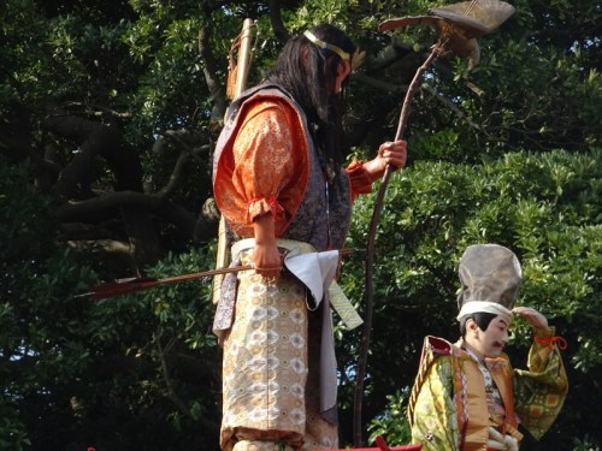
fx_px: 5652
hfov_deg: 6.1
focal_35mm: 325
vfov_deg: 4.6
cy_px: 226
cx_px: 301
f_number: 6.3
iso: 100
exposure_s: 1/250
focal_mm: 55.52
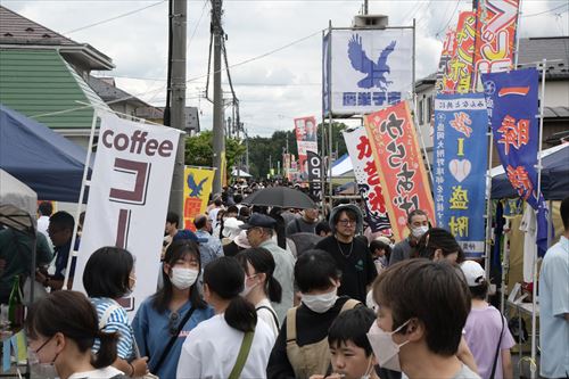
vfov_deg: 14.0
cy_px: 190
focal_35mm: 98
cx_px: 284
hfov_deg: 20.9
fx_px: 1540
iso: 3200
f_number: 20
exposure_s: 1/1600
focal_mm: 65
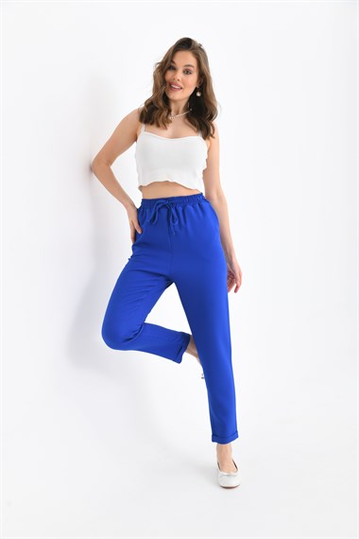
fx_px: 688
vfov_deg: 42.7
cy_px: 270
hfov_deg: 29.2
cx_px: 180
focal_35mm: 46
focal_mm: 46
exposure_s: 1/125
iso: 160
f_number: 6.3
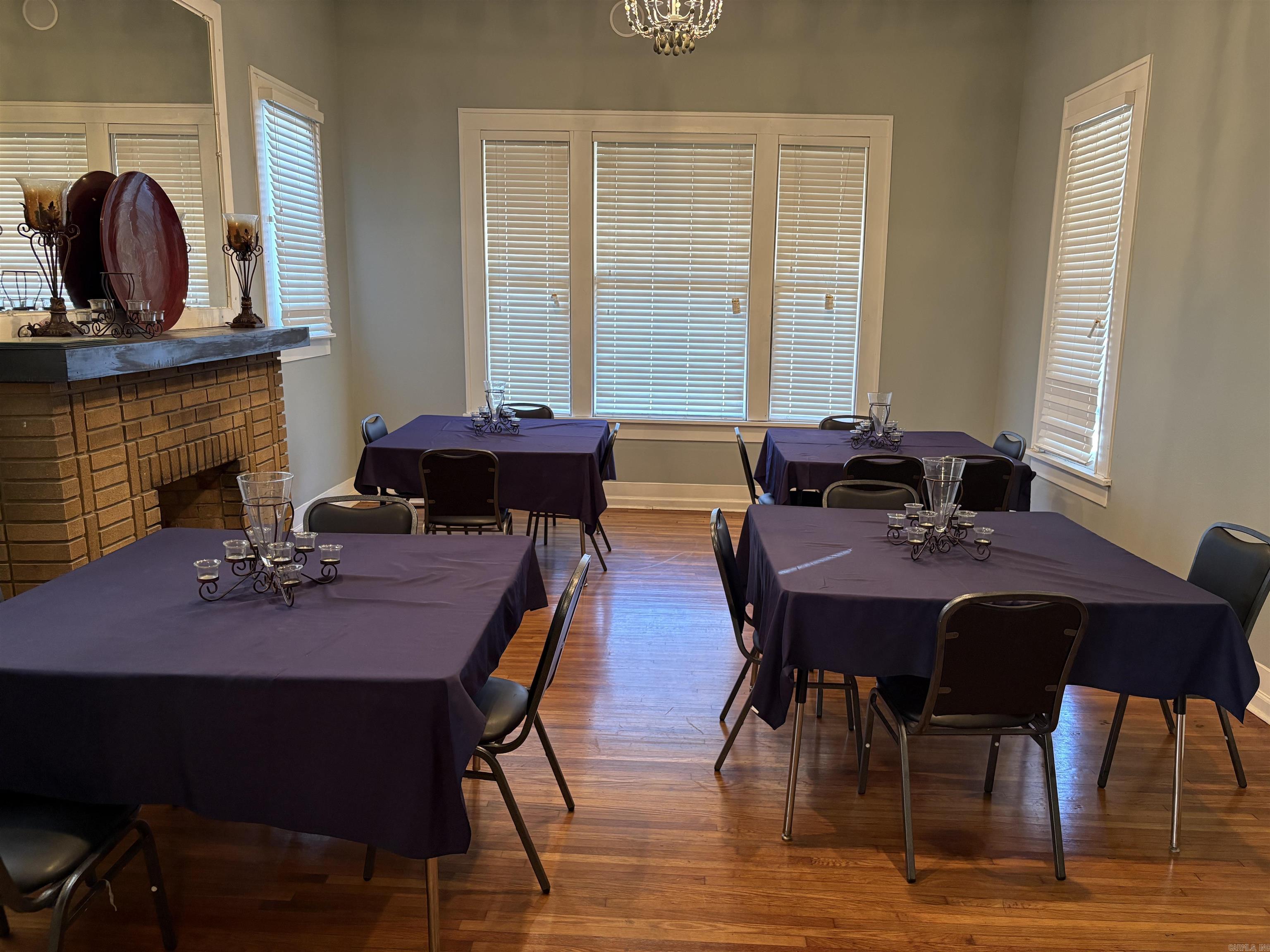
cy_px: 476
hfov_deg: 67.3
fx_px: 954
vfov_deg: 53.1
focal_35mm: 26
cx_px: 635
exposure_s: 1/60
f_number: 1.6
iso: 200
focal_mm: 5.96
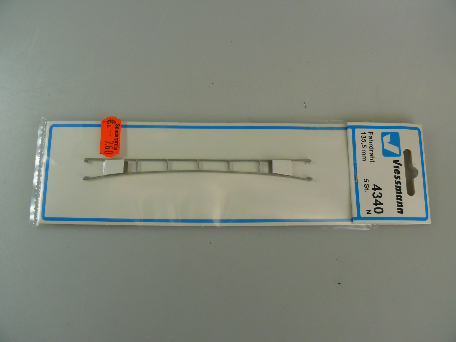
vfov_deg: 40.7
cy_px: 171
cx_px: 228
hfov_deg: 52.6
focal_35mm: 35
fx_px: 461
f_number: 4
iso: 100
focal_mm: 7.5
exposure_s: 1/100
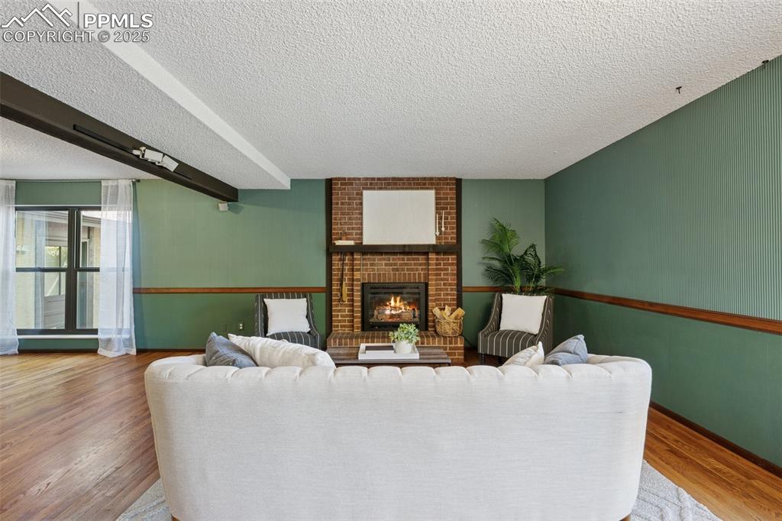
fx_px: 326
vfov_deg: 77.3
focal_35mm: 15
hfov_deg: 100.4
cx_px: 391
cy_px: 260
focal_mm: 15
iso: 800
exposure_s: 1/2
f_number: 11
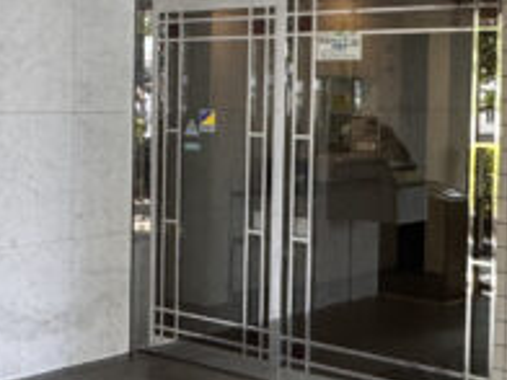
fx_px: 1069
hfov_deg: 25.4
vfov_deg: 20.1
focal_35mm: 73
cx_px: 0
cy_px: 116
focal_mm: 2.22
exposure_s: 1/99
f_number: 2.2
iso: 100
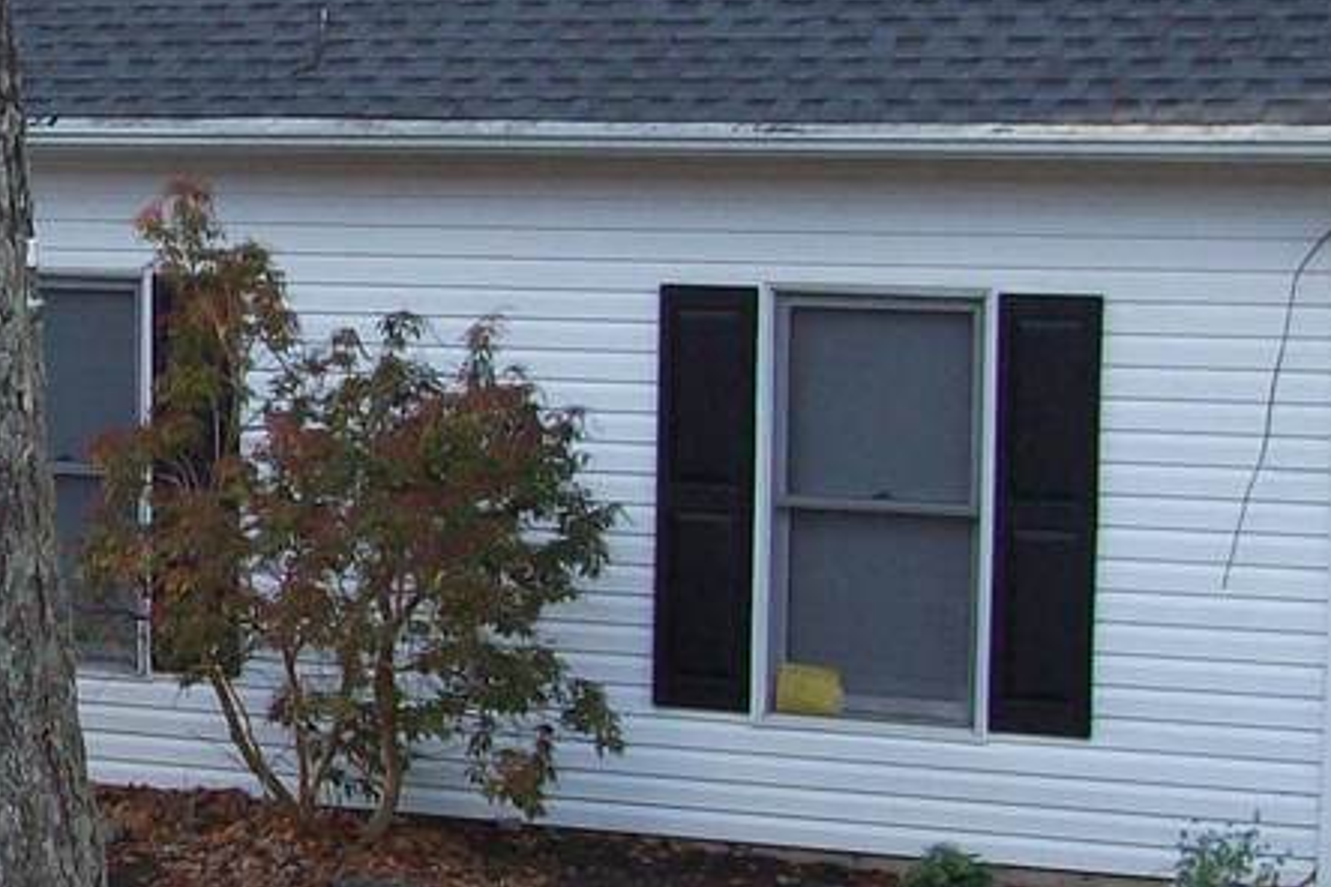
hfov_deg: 17.9
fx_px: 3993
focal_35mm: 108
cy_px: 458
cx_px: -327
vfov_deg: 12.7
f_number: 2.7
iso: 80
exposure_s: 1/161
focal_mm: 6
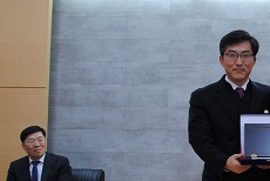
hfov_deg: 23.3
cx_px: 293
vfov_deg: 16.7
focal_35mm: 82
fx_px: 616
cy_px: 101
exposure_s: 1/40
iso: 200
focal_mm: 18
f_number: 3.5
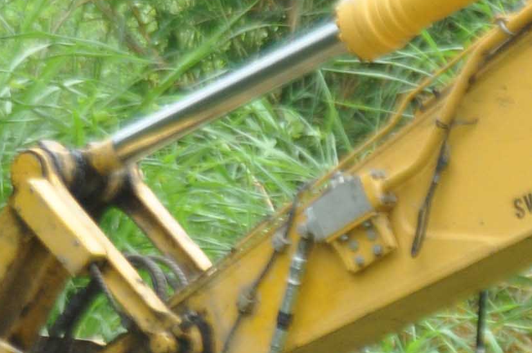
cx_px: 158
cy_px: 650
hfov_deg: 2.9
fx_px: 10343
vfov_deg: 2.0
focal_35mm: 701
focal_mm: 90
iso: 640
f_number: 6.3
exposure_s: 1/640
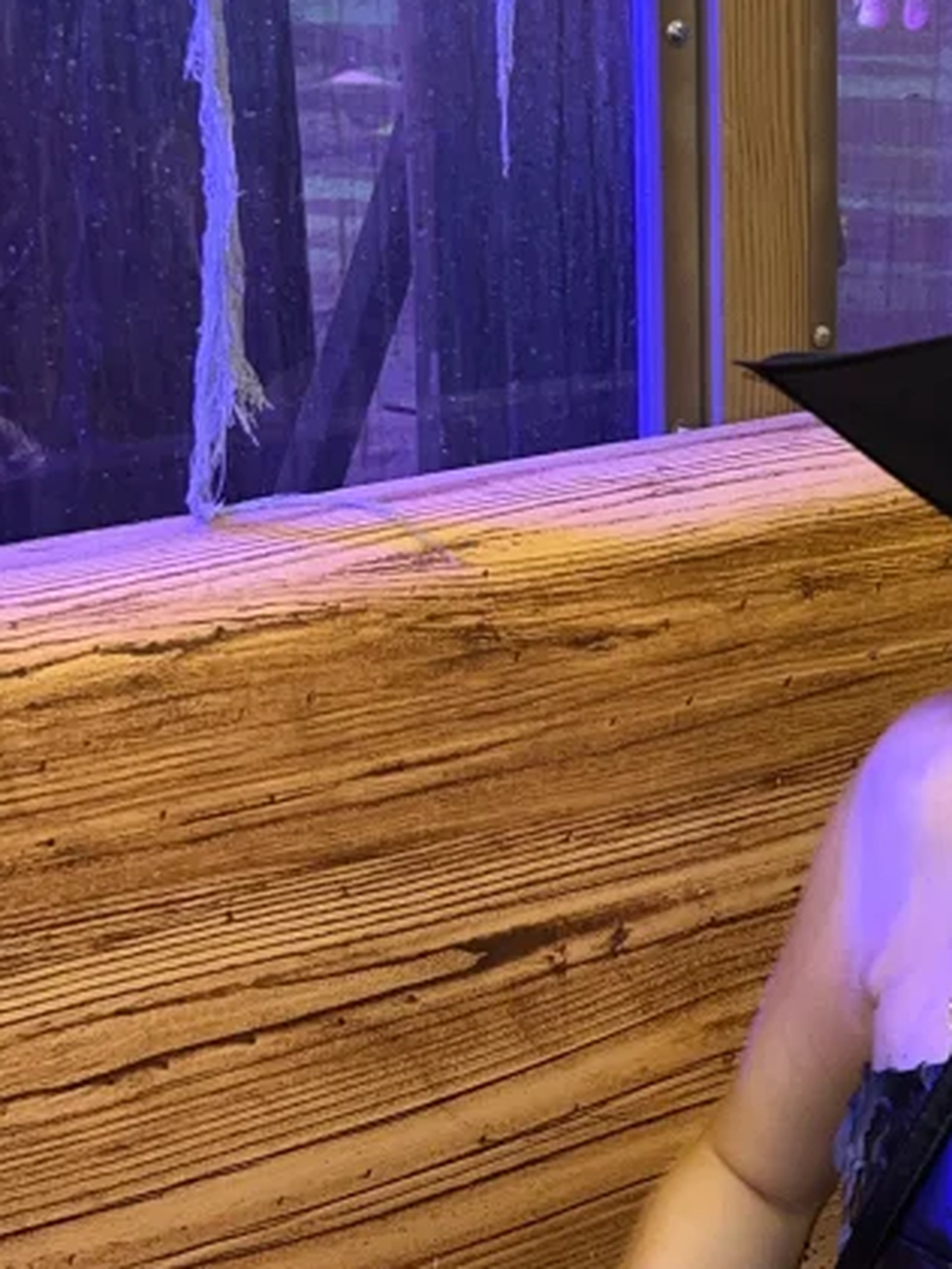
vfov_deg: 22.0
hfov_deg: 15.8
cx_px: 1211
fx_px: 3262
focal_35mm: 89
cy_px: 515
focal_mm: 5.7
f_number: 1.5
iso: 80
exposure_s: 1/13
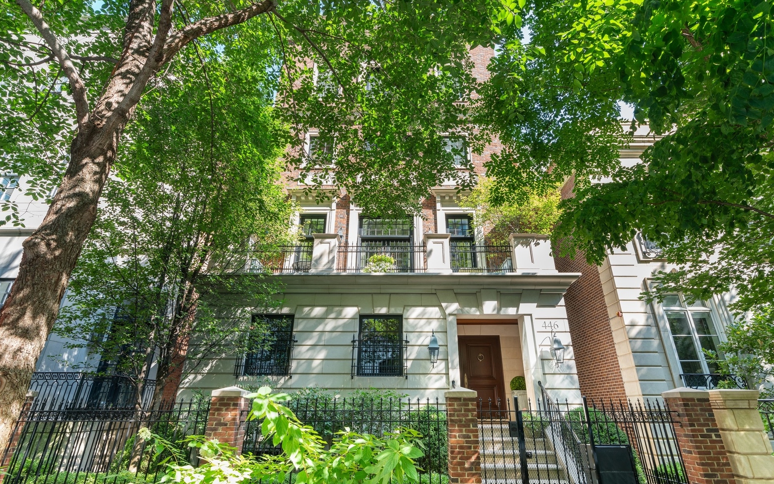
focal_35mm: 18
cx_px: 400
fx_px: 380
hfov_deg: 91.1
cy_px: 241
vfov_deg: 65.0
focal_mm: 17
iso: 320
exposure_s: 1/60
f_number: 7.1
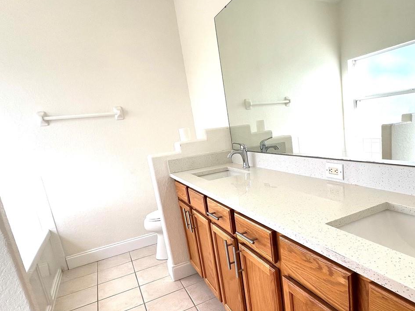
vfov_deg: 60.6
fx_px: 264
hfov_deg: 73.7
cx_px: 281
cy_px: 186
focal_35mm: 22
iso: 40
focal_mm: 1.57
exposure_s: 1/120
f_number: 1.8
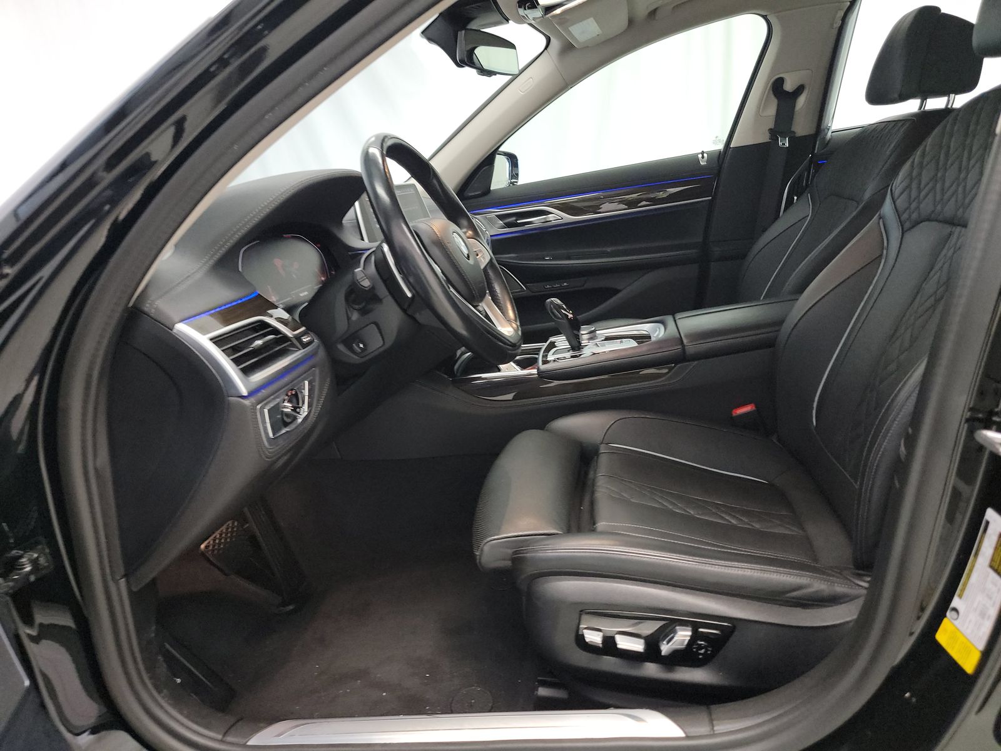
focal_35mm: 24
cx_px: 500
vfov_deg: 56.8
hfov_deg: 71.6
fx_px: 694
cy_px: 376
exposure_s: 1/59
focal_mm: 6.7
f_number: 1.8
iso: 1187
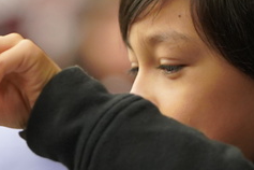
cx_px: -75
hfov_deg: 3.0
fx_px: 4854
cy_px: 253
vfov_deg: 2.0
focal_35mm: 688
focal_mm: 159
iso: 2500
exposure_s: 1/160
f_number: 2.8
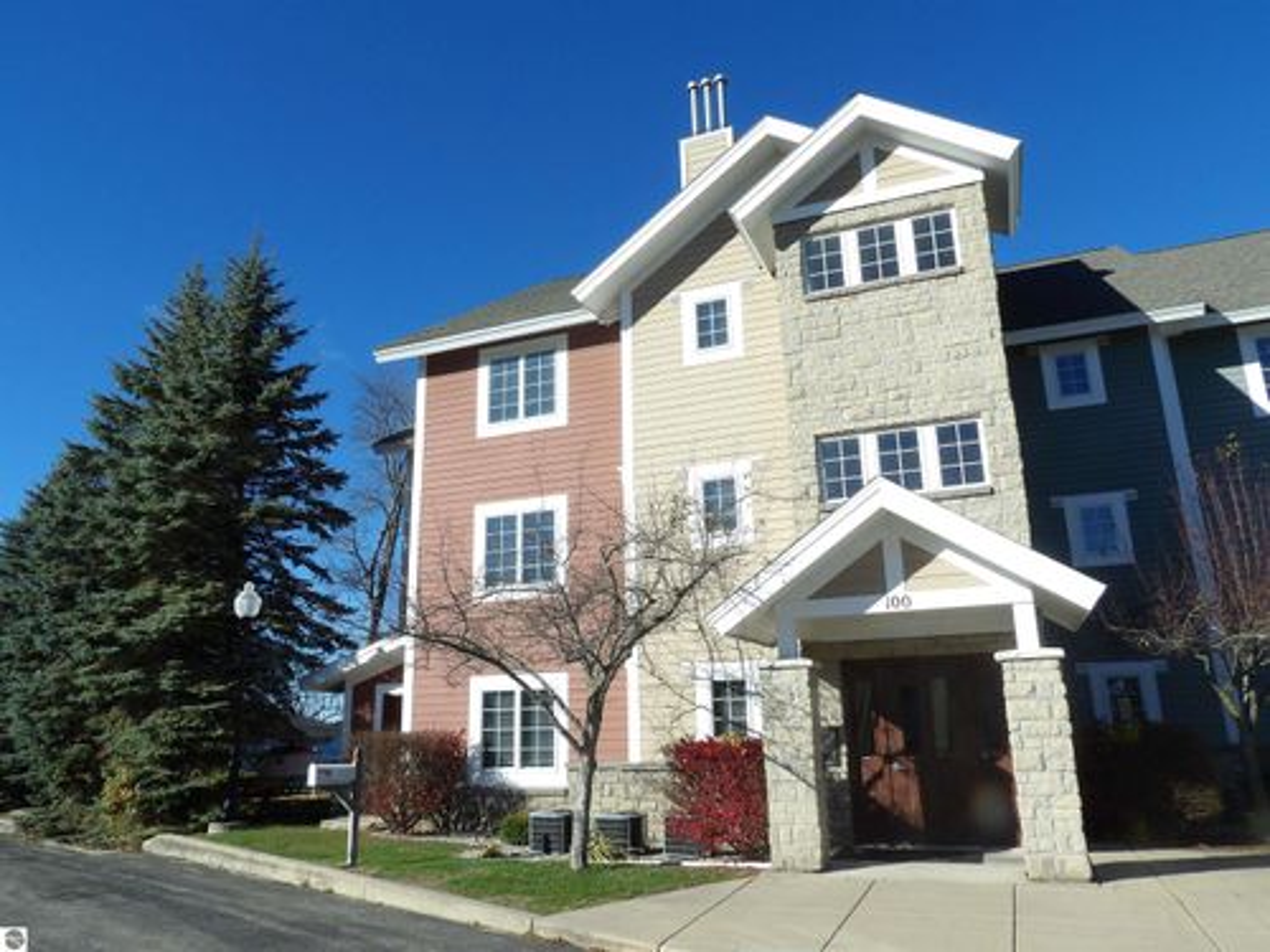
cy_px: 476
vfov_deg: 56.8
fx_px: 881
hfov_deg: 71.6
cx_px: 635
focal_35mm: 24
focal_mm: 4.3
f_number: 4.6
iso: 100
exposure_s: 1/628
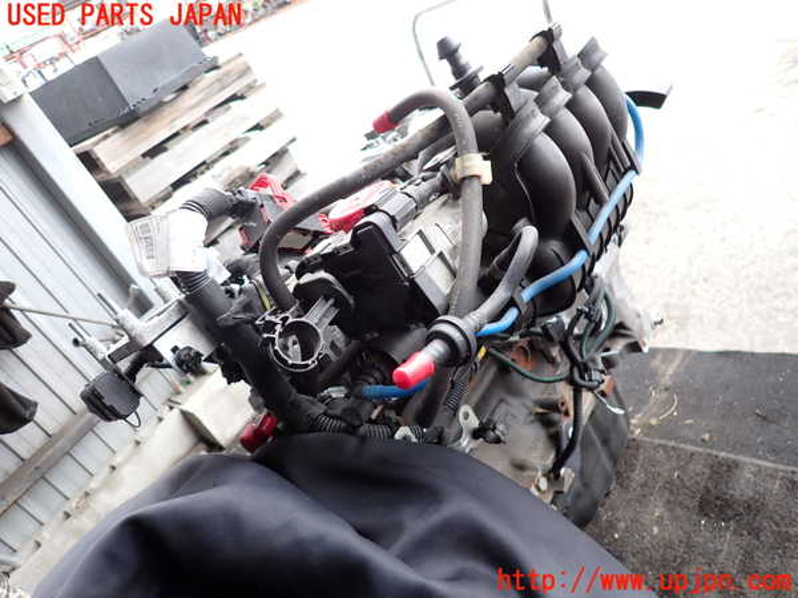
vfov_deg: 54.9
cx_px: 399
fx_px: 576
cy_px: 299
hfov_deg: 69.4
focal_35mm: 25
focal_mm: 4.5
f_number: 2
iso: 100
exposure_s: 1/100
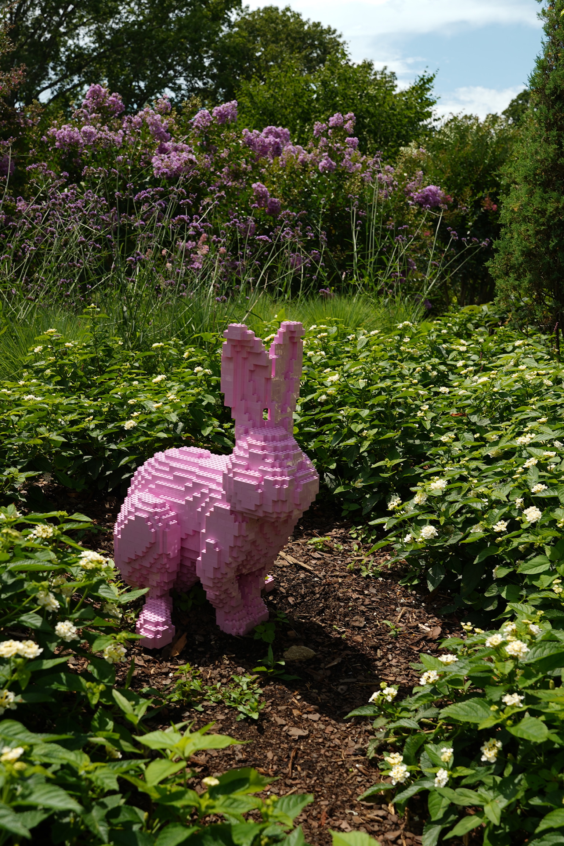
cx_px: 282
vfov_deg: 53.1
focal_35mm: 36
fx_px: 846
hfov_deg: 36.9
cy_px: 423
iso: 50
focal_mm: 24
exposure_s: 1/100
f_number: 6.3
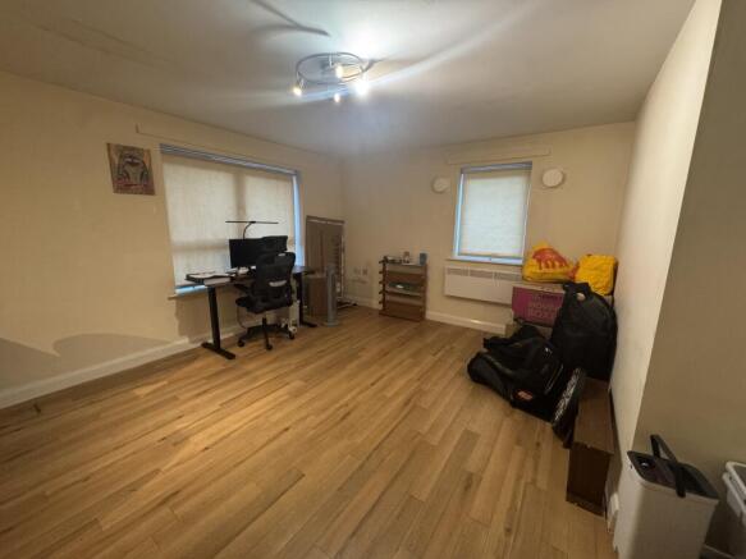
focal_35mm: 14
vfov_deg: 85.7
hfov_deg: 102.1
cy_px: 280
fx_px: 302
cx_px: 373
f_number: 2.2
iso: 500
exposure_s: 1/50
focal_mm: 2.22
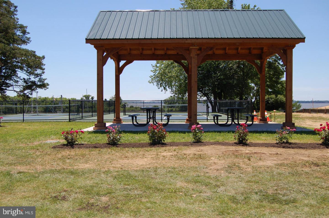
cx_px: 164
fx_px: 411
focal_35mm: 45
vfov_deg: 29.8
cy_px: 109
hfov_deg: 43.6
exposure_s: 1/500
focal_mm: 30
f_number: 7.1
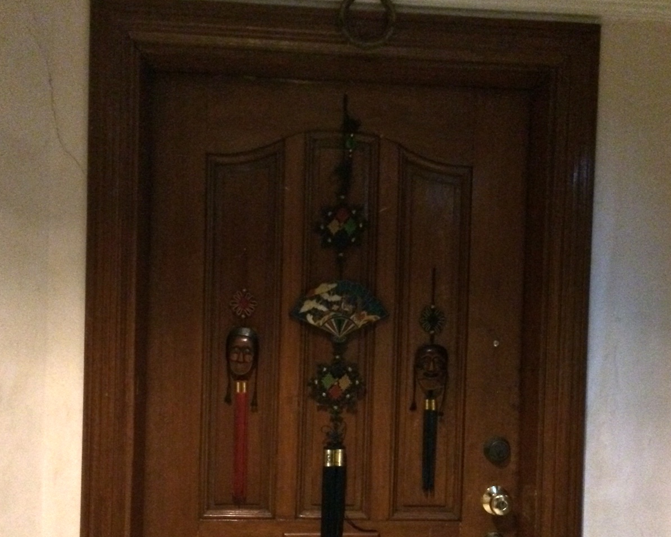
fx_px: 794
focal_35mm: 40
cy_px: 365
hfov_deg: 45.8
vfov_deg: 36.9
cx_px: 335
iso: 1250
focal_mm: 4.12
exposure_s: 1/15
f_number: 2.2
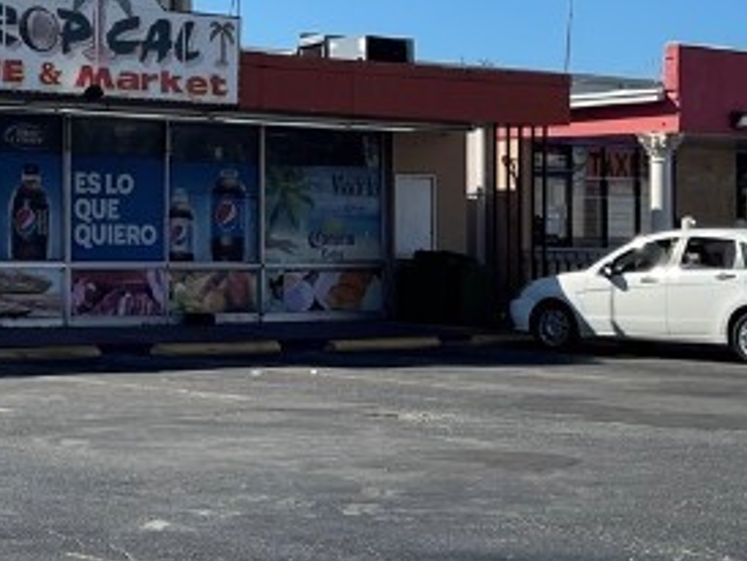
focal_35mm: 97
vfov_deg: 15.2
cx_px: -38
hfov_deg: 19.5
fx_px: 2095
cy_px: 188
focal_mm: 5.1
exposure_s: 1/4202
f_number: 1.6
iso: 32
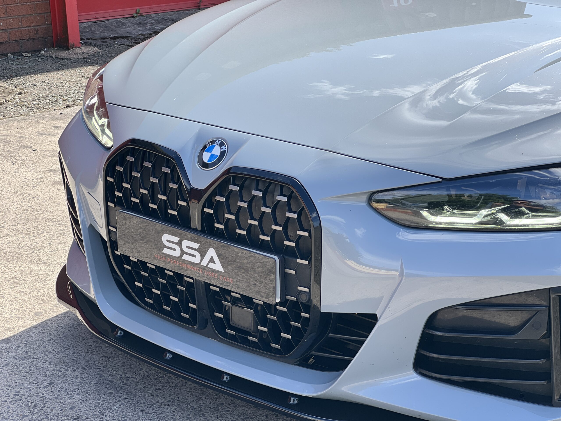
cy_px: 210
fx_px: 1248
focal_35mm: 77
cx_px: 280
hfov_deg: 25.3
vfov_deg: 19.1
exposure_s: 1/186
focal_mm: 9
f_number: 2.8
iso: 25
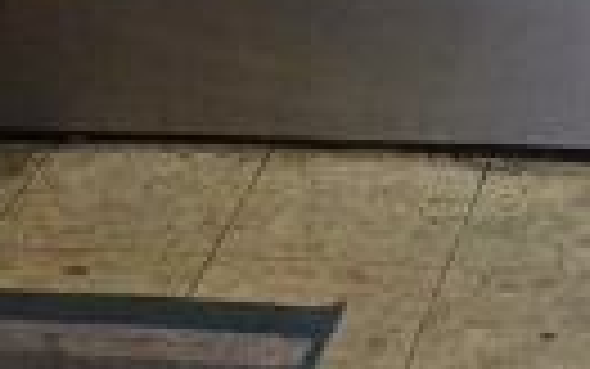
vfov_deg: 6.3
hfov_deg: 10.6
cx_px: 851
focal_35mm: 191
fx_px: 3072
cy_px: -711
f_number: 1.7
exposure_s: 1/120
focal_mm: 6.3
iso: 400
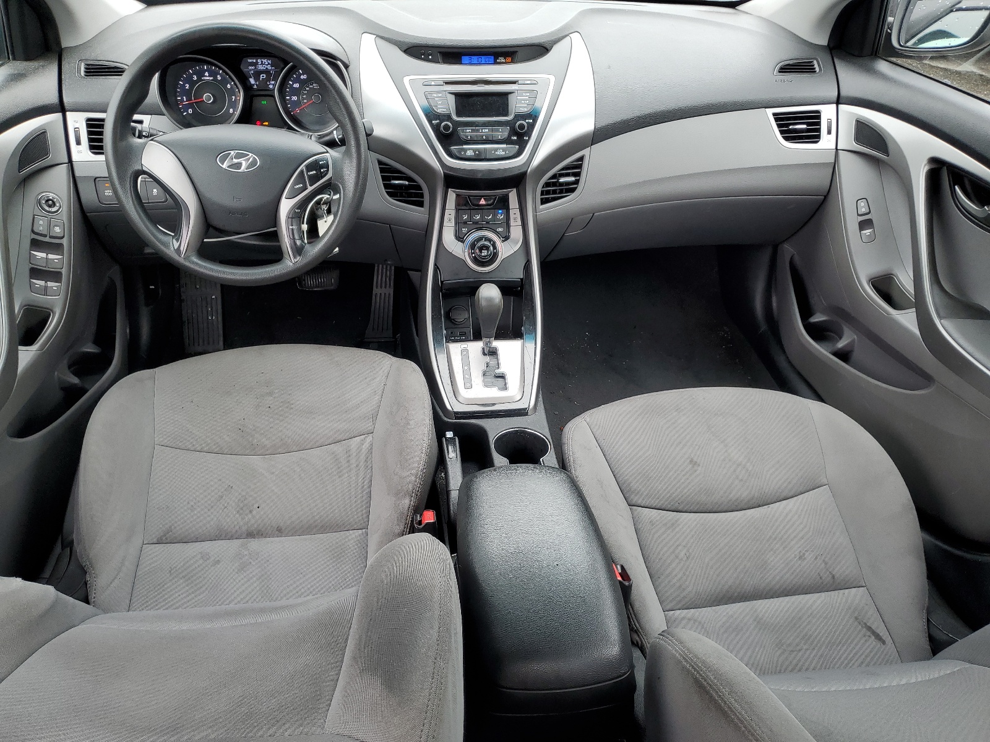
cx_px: 495
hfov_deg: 67.3
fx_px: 744
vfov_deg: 53.1
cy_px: 371
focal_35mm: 26
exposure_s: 1/120
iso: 52
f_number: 1.5
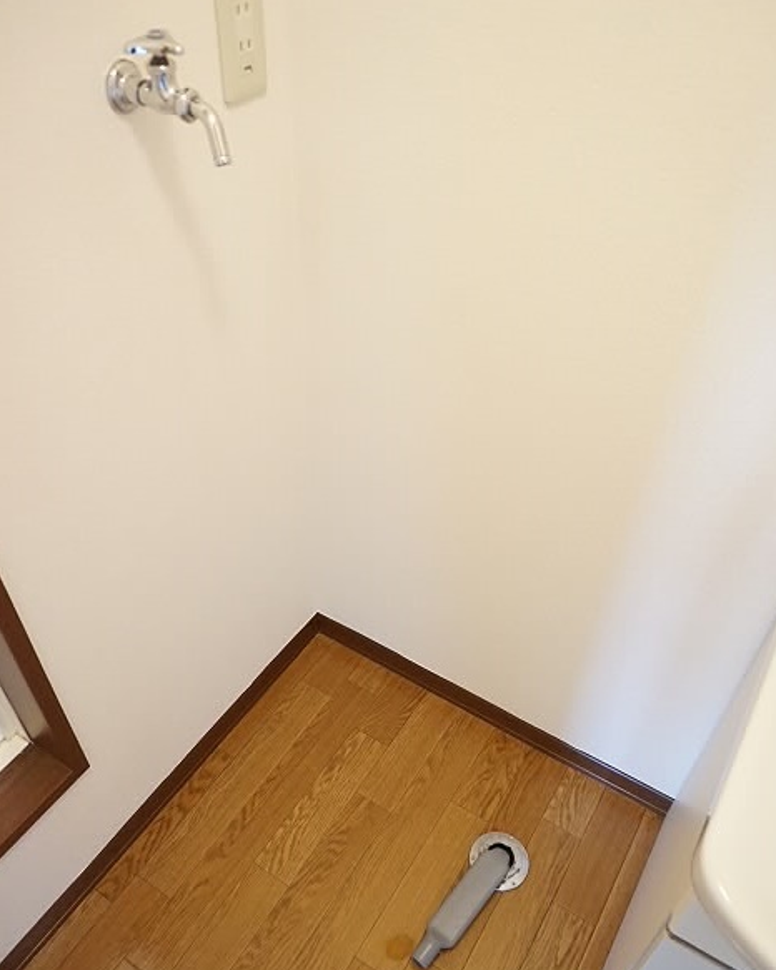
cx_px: 385
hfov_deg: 51.5
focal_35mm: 28
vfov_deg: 62.1
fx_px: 804
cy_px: 532
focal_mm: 16
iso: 3200
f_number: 3.5
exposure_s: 1/60
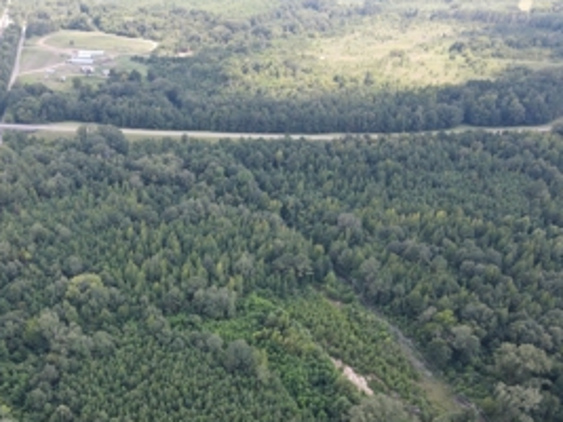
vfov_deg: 38.8
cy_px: 306
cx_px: 179
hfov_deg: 50.3
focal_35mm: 36
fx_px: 585
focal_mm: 4.5
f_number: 2.8
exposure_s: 1/120
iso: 100
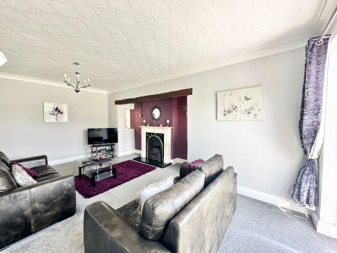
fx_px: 136
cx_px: 168
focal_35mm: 14
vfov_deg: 85.7
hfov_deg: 102.1
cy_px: 126
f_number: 2.2
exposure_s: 1/99
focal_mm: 2.22
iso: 64
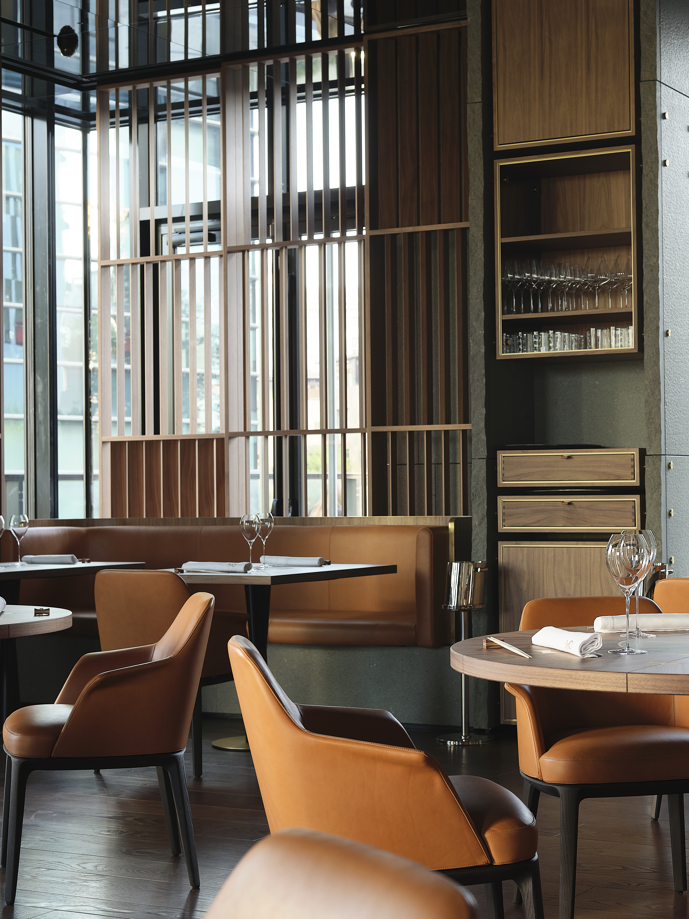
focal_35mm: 67
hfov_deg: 21.8
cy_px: 461
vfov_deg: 29.0
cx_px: 466
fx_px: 1778
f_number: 8
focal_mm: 63
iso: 200
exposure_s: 1/8
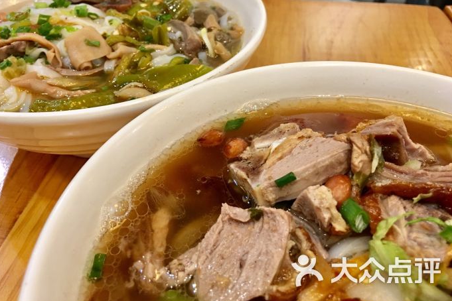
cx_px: 226
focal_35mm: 31
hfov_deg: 60.3
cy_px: 131
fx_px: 389
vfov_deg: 42.2
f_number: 2.2
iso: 100
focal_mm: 4.15
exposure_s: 1/17
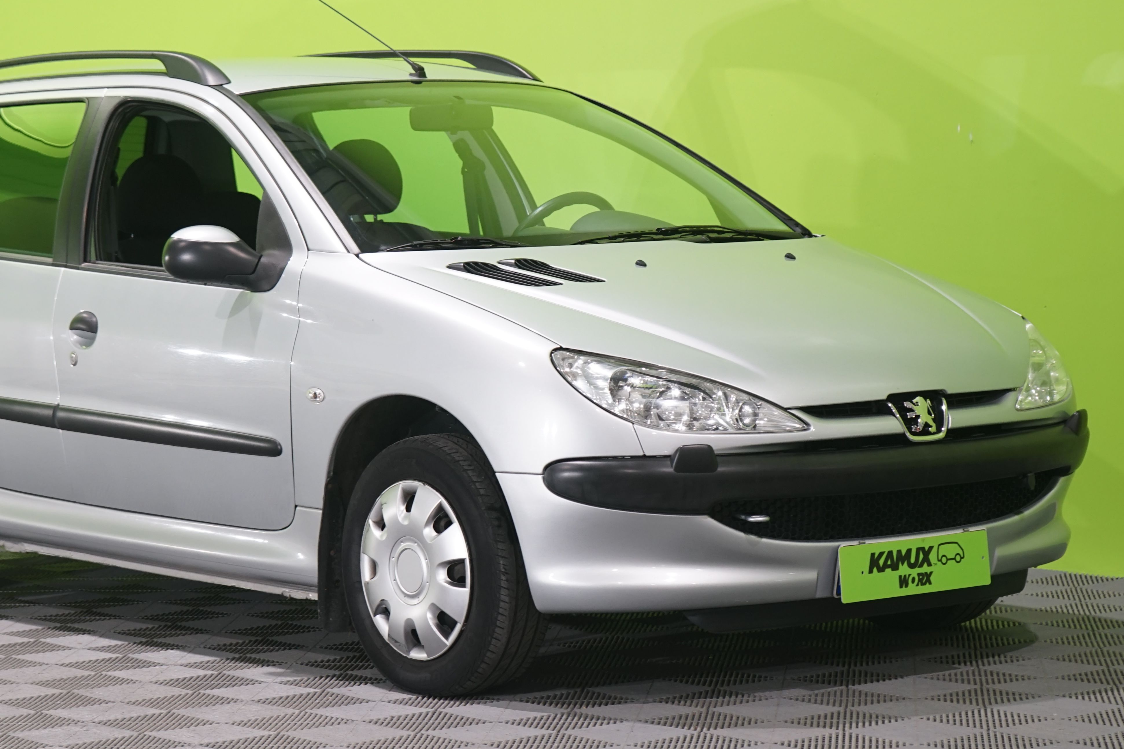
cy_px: 262
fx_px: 3372
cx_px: 419
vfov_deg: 12.7
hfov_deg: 18.9
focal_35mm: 108
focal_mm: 70
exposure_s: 1/20
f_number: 5.6
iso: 500
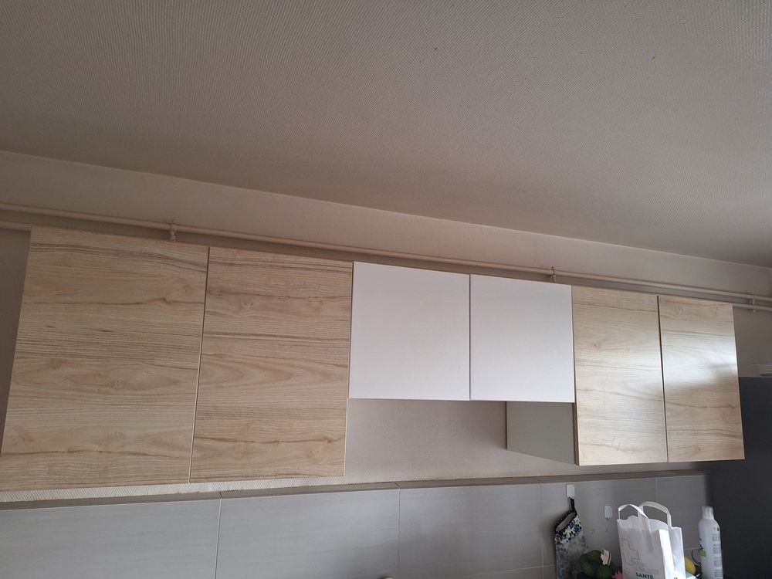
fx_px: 513
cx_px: 386
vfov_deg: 58.9
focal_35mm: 23
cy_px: 290
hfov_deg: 73.9
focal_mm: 5.54
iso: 200
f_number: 1.8
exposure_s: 1/33
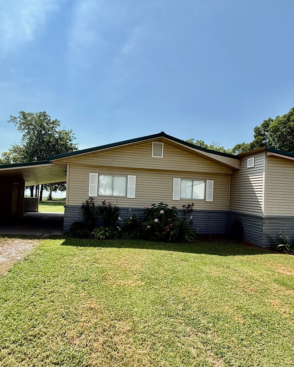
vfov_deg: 83.2
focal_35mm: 19
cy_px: 191
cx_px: 137
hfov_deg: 70.8
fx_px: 207
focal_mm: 2.22
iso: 64
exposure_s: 1/1795
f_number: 2.2
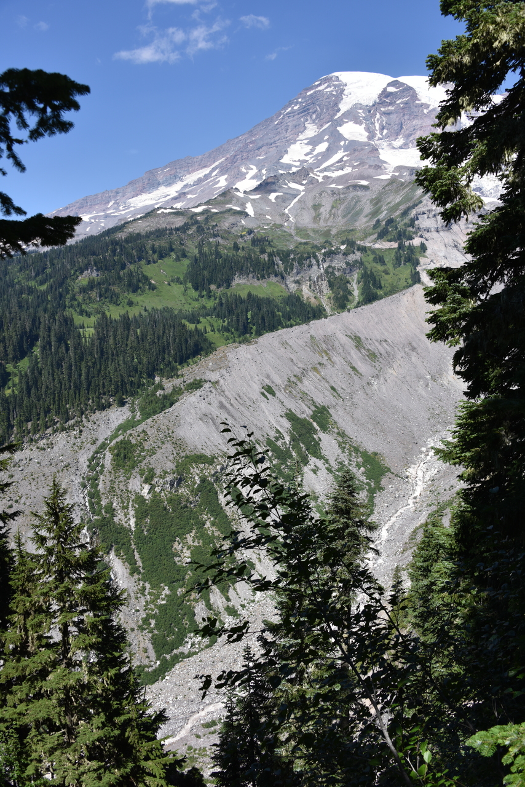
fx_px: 612
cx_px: 262
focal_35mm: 28
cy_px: 394
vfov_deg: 65.5
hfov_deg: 46.4
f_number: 8
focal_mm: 28
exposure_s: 1/250
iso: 100
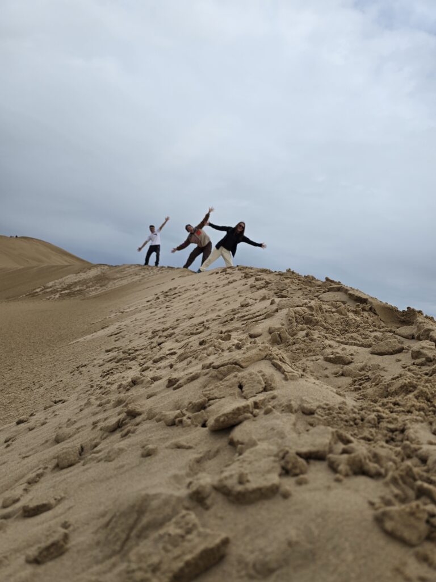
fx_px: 386
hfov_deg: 58.9
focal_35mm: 23
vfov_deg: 73.9
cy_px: 291
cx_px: 218
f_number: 1.7
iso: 12
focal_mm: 6.3
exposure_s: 1/531
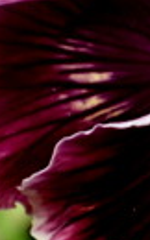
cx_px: 235
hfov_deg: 8.7
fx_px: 964
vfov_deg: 14.2
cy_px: 89
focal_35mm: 147
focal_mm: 5.4
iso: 400
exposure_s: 1/125
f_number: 2.3
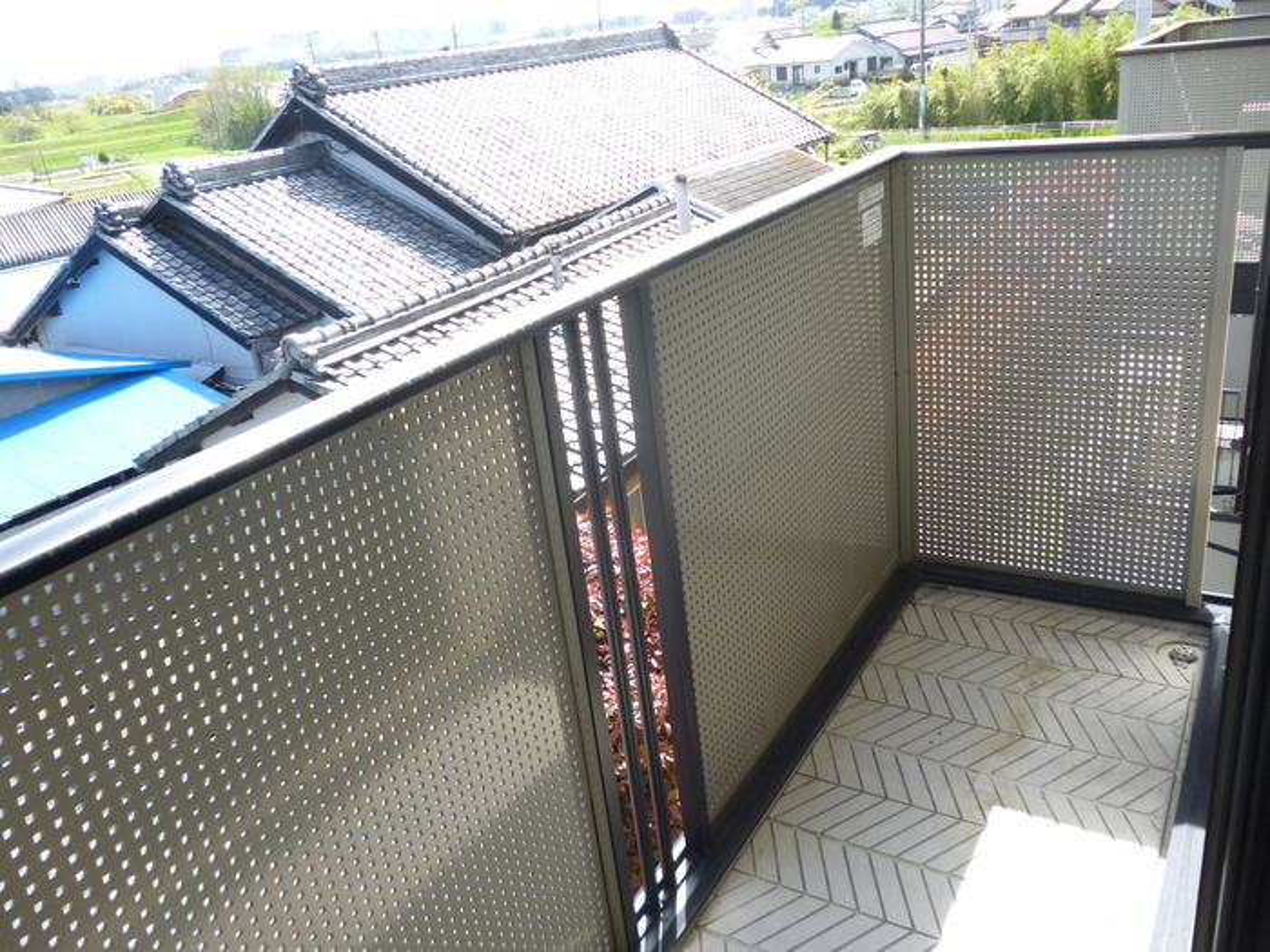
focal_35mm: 28
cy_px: 476
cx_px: 635
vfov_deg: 49.7
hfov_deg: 63.4
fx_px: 1027
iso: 100
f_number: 3.1
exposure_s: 1/200
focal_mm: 5
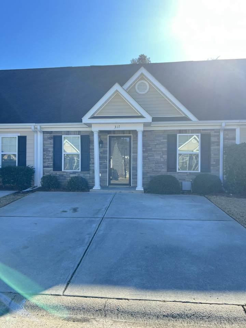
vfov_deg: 67.3
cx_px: 123
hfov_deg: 53.1
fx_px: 246
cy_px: 164
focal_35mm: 26
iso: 50
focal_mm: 5.7
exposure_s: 1/628
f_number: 1.5
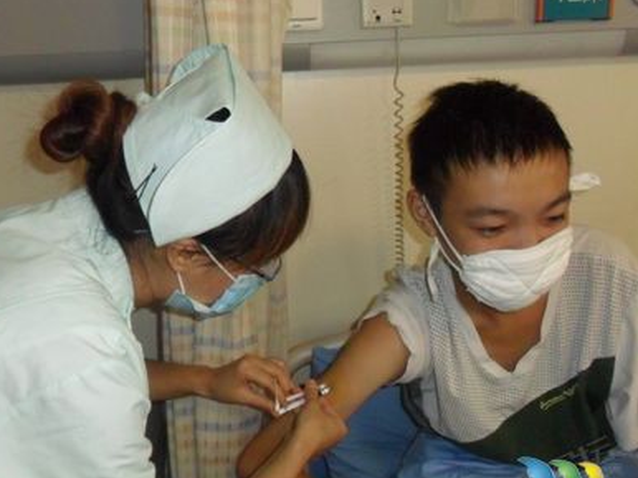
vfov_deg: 40.6
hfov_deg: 52.7
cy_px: 221
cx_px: 314
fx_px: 645
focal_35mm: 35
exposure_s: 1/45
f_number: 3.5
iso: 400
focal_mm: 4.9
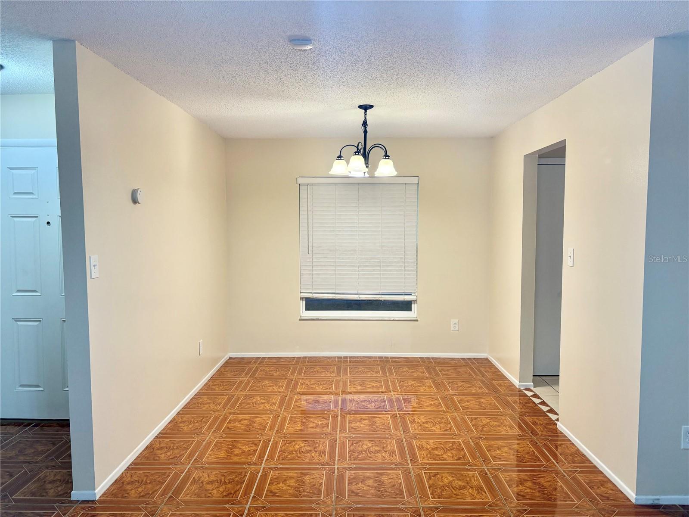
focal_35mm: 26
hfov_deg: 67.3
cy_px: 258
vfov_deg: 53.1
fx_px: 518
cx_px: 344
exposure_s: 1/120
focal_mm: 5.96
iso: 160
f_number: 1.6
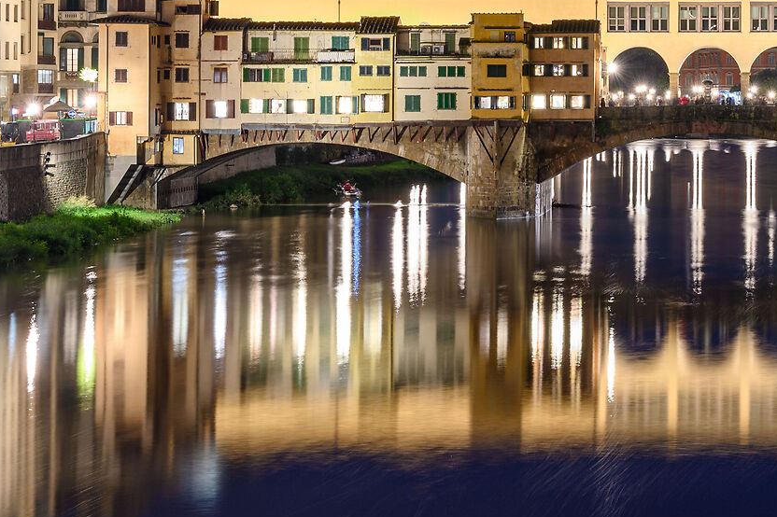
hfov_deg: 16.3
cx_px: 729
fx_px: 2675
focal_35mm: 124
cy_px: 51
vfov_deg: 11.0
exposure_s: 13
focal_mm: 43
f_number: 9
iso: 100
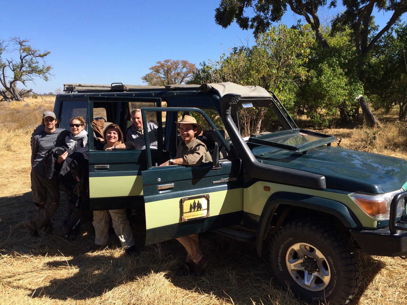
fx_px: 341
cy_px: 152
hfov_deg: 61.7
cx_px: 204
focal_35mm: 29
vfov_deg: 48.2
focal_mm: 4.15
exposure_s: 1/1520
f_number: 2.2
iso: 32
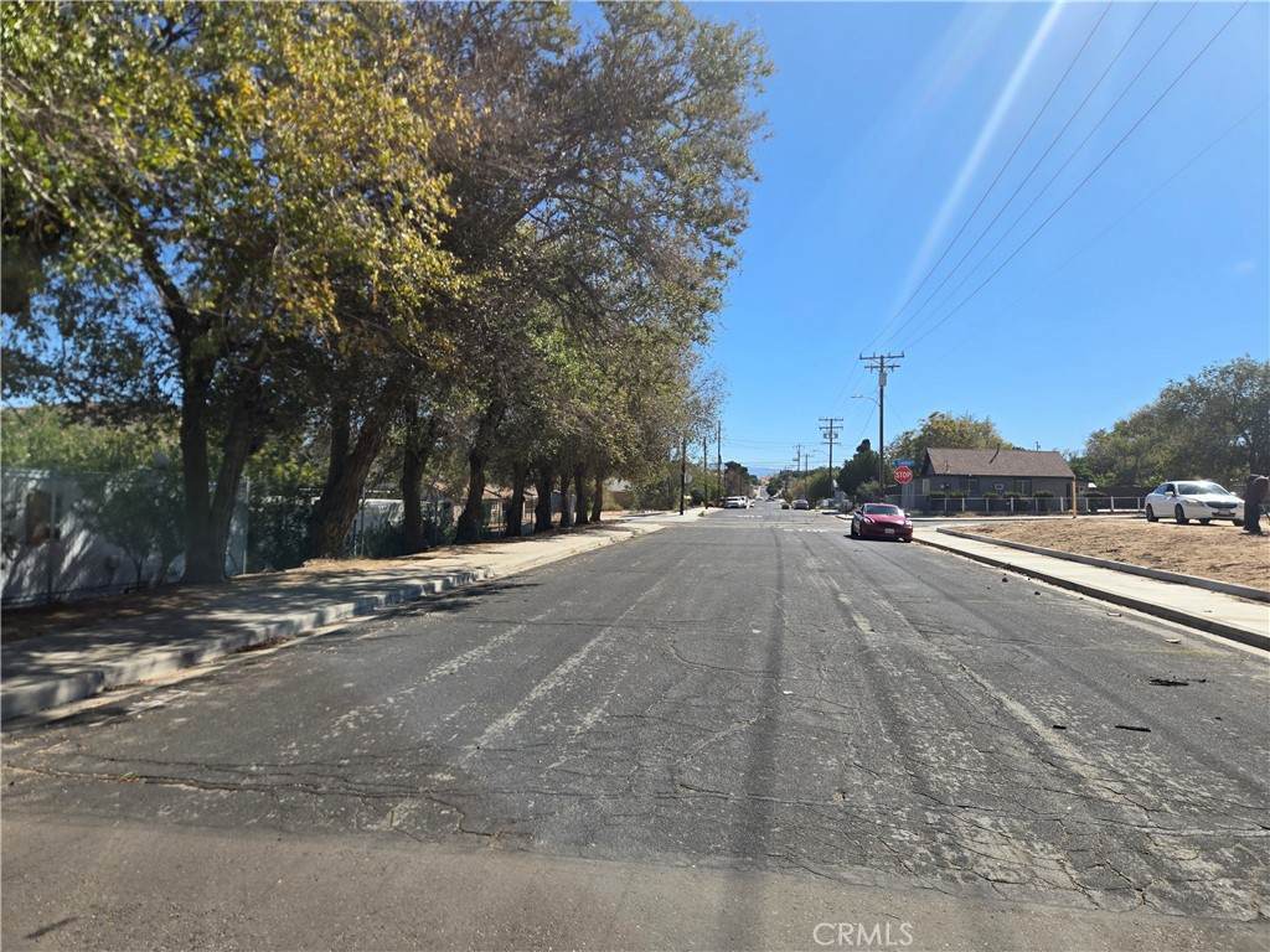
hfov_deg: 73.9
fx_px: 844
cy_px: 476
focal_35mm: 23
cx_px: 635
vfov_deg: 58.9
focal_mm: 5.4
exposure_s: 1/2105
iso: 25
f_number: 1.8
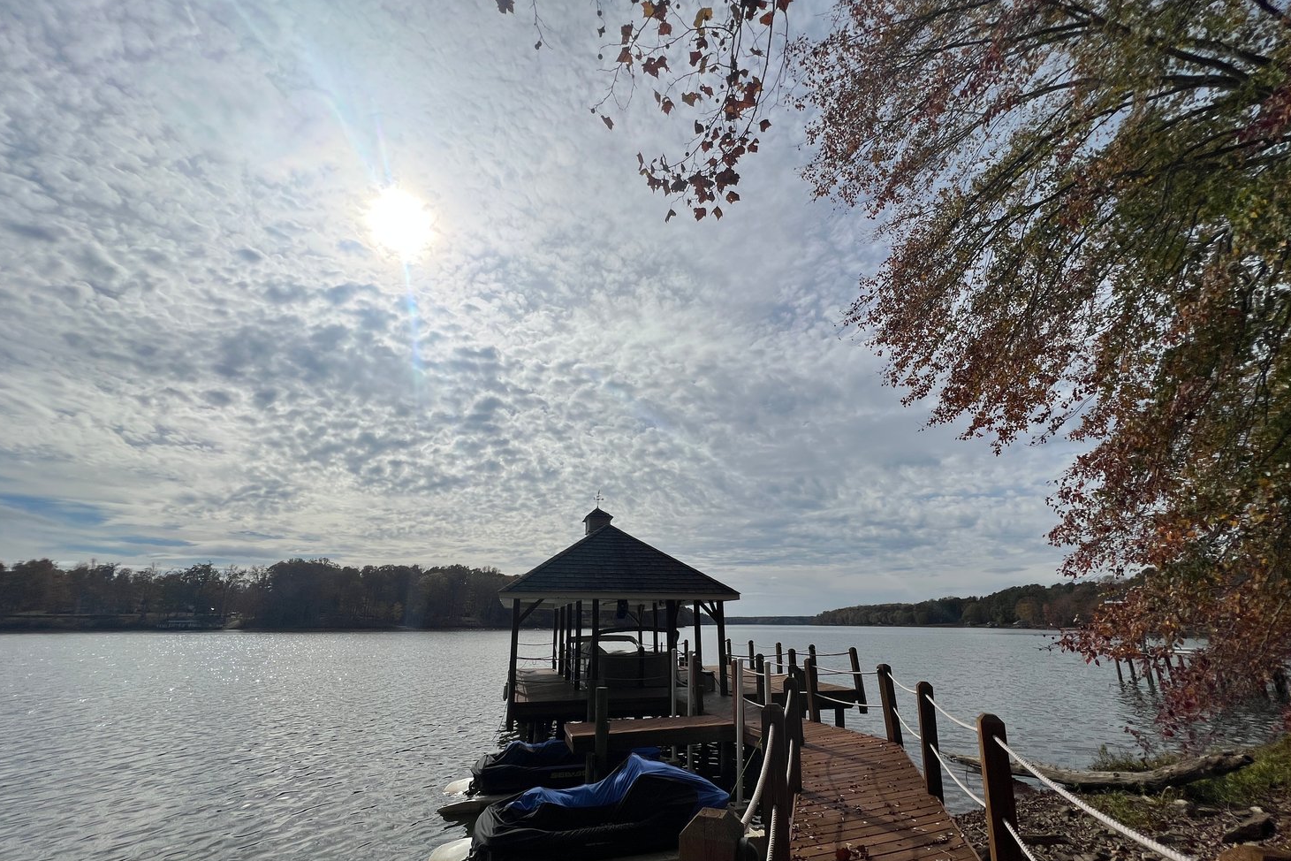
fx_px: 502
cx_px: 664
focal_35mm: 14
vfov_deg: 80.9
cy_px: 479
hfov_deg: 104.2
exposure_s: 1/7407
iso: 25
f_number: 1.8
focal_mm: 1.57
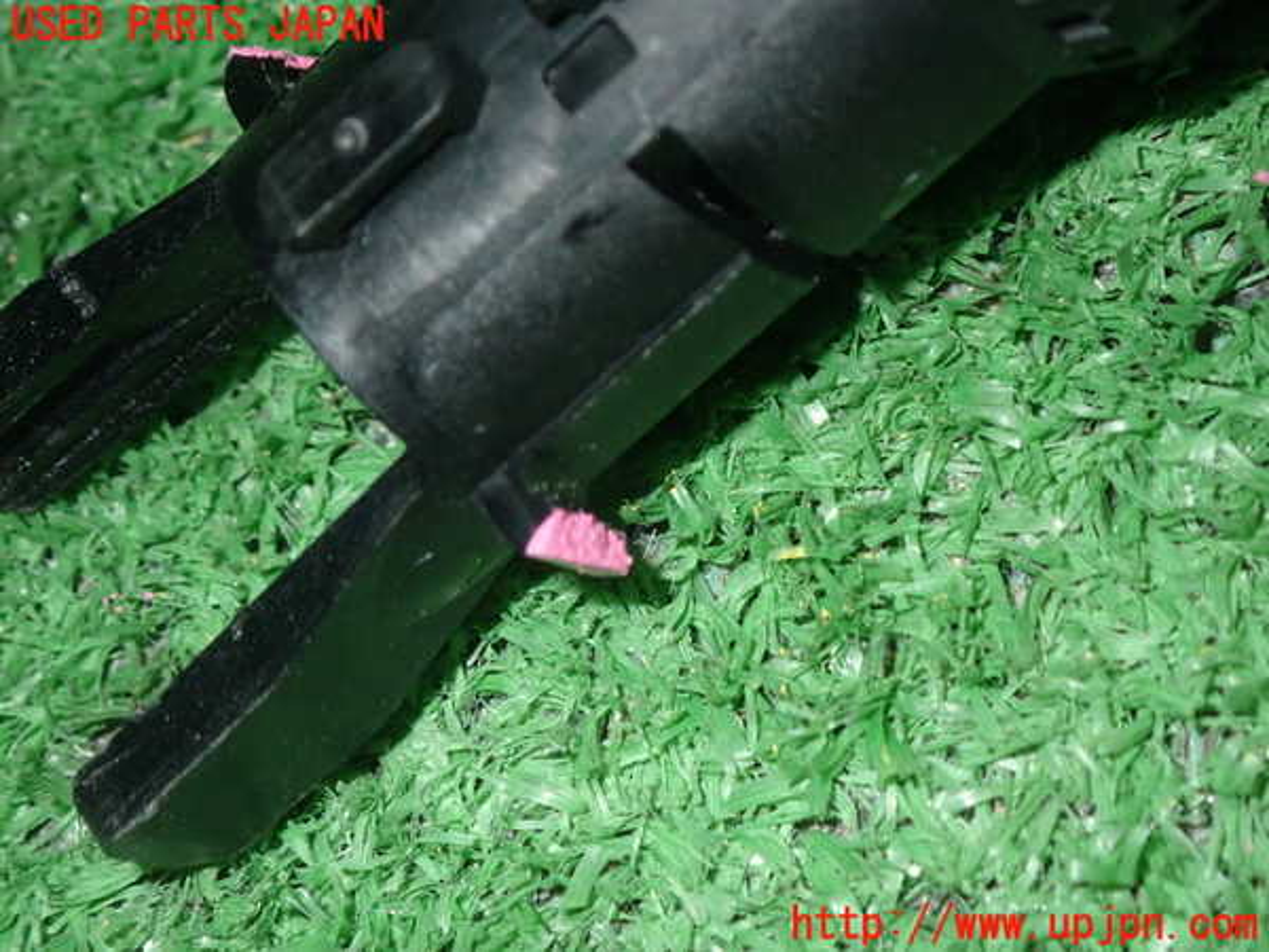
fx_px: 3666
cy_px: 476
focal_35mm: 100
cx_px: 634
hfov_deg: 19.6
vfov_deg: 14.8
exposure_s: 1/100
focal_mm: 18
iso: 640
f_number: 14
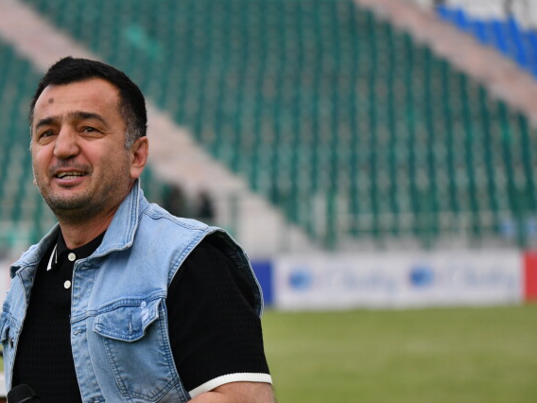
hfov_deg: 7.8
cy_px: 310
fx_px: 3940
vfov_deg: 5.8
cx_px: 90
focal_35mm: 254
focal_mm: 150
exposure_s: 1/1250
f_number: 5
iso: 640
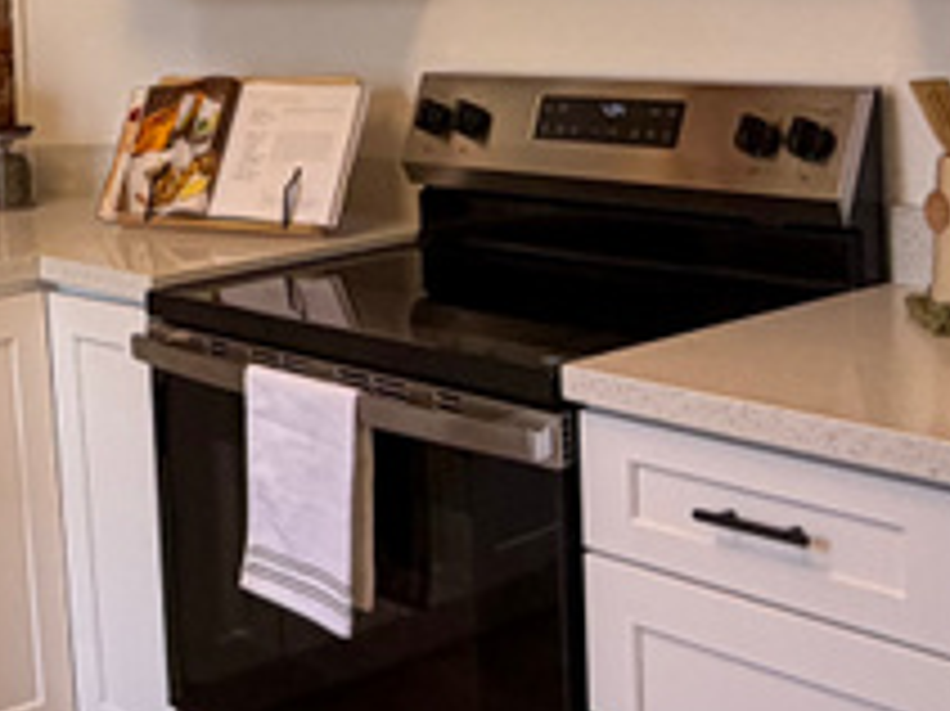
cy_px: 86
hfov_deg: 26.6
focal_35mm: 68
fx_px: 1865
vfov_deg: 21.2
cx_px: -63
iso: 125
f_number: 2.2
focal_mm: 2.22
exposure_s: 1/121
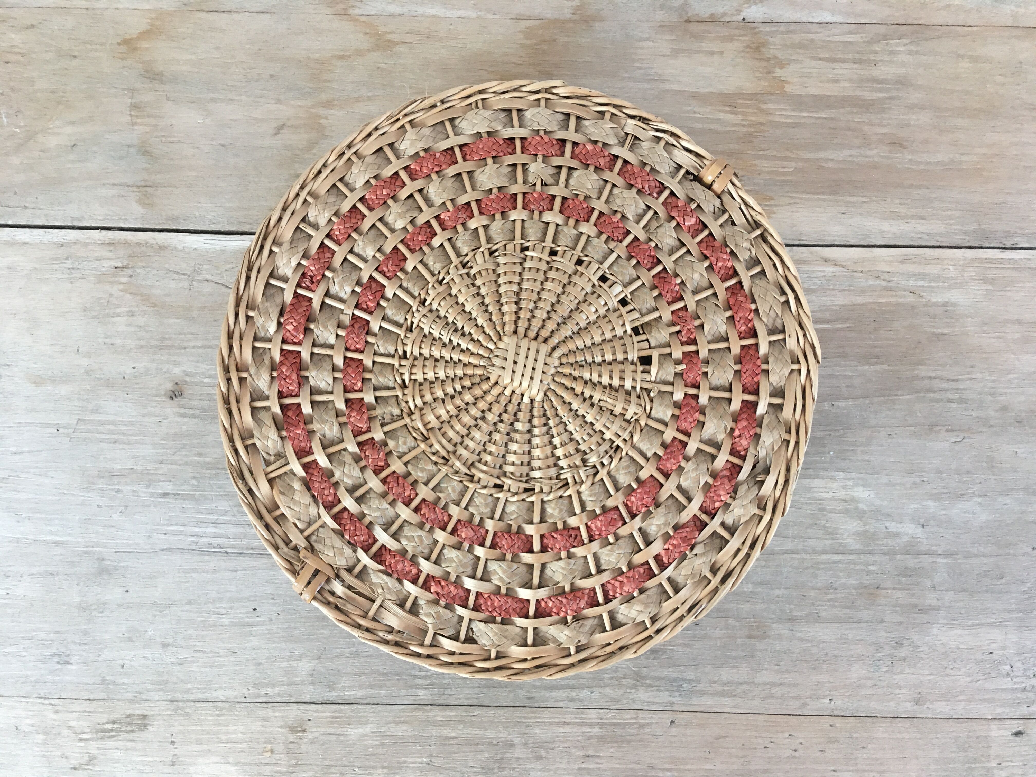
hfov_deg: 61.7
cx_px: 518
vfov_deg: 48.2
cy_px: 388
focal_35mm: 29
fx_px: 868
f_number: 2.2
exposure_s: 1/33
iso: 40
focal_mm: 4.15
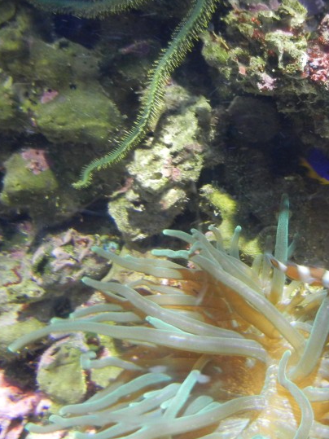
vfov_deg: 33.6
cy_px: 165
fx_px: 723
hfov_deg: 24.8
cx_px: 304
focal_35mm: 57
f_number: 3.5
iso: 400
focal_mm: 5.4
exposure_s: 1/11.1
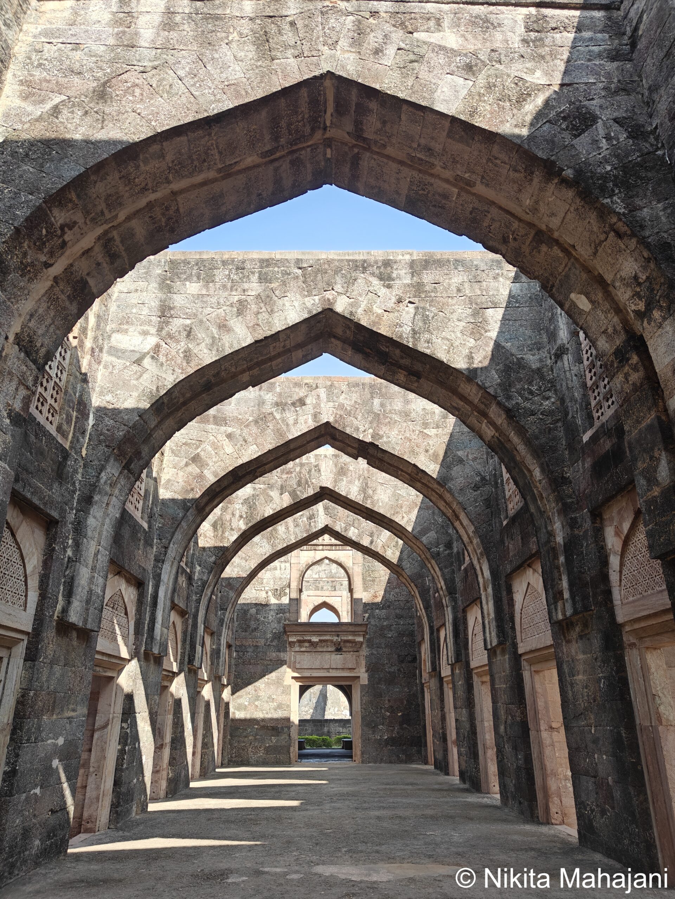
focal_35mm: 24
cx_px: 338
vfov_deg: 71.6
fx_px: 624
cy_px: 450
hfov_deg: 56.8
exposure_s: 1/1134
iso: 50
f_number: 1.8
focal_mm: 5.59
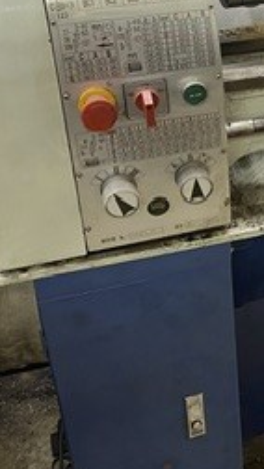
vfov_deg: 28.9
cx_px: 372
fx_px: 895
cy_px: 125
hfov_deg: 15.7
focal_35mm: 72
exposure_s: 1/50
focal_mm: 4.25
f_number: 1.8
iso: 125
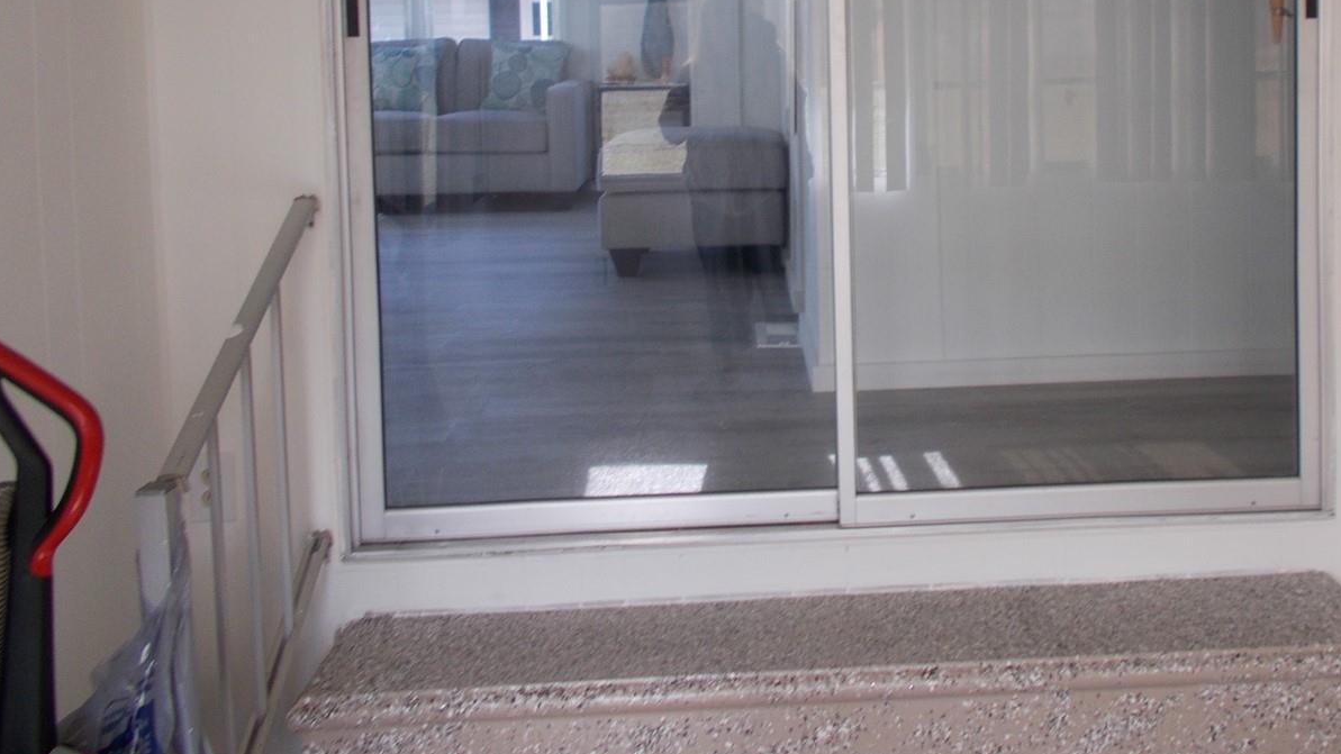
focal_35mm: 38
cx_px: 824
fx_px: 1351
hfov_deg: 52.3
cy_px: 88
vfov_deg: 30.0
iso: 80
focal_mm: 4.6
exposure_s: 1/50
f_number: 3.2
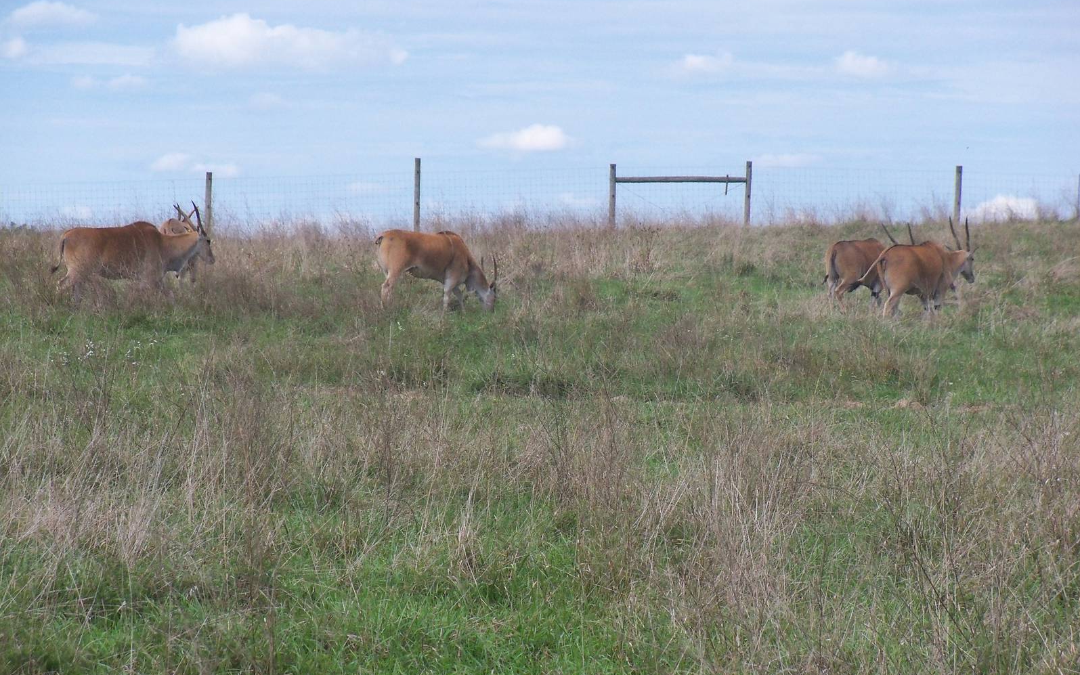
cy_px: 332
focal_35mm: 184
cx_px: 541
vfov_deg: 7.1
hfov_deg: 11.4
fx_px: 5416
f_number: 4.3
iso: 200
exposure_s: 1/1250
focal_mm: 30.5
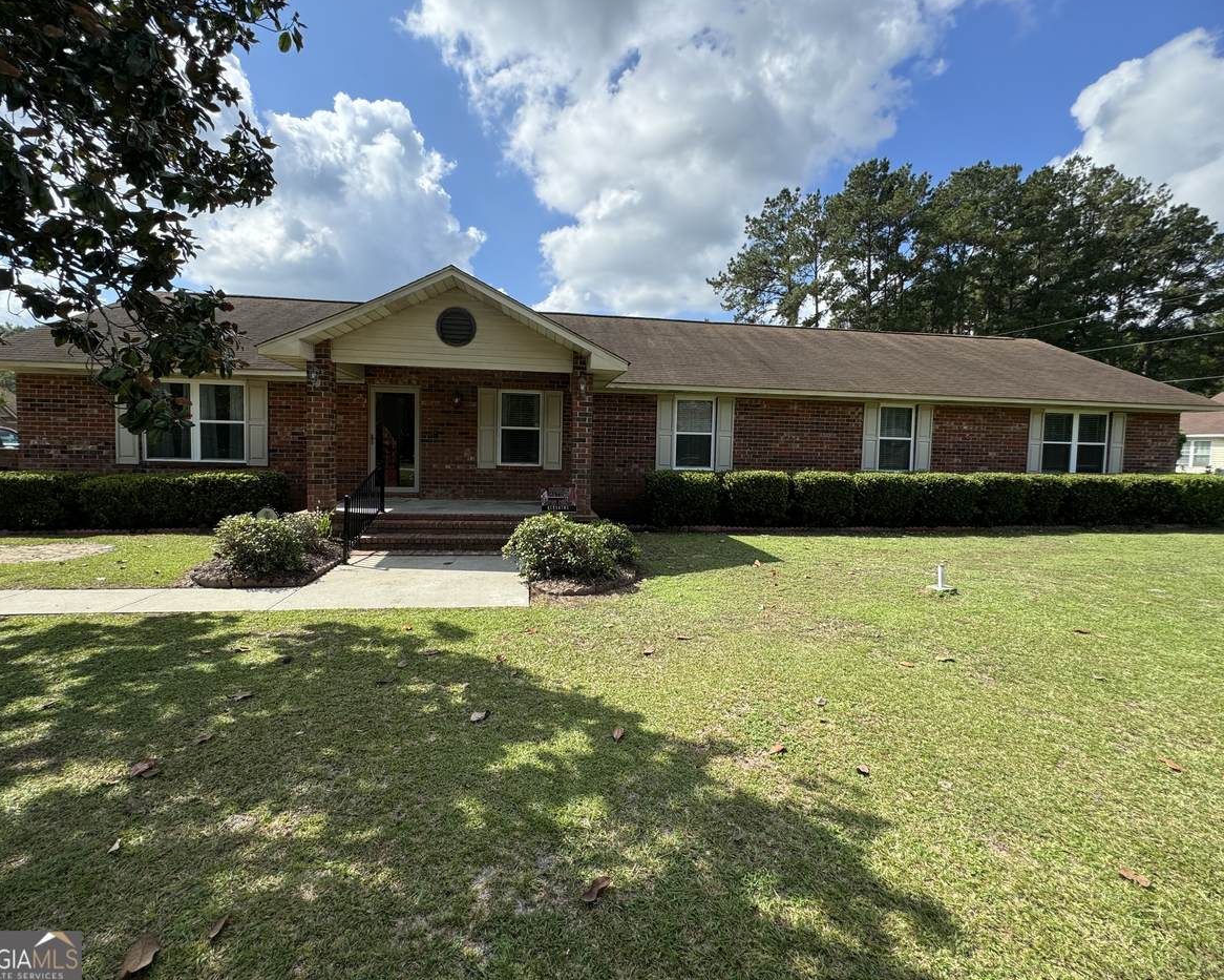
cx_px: 603
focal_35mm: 15
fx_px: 543
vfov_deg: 84.0
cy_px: 477
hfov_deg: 96.8
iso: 50
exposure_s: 1/993
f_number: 2.2
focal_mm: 2.22
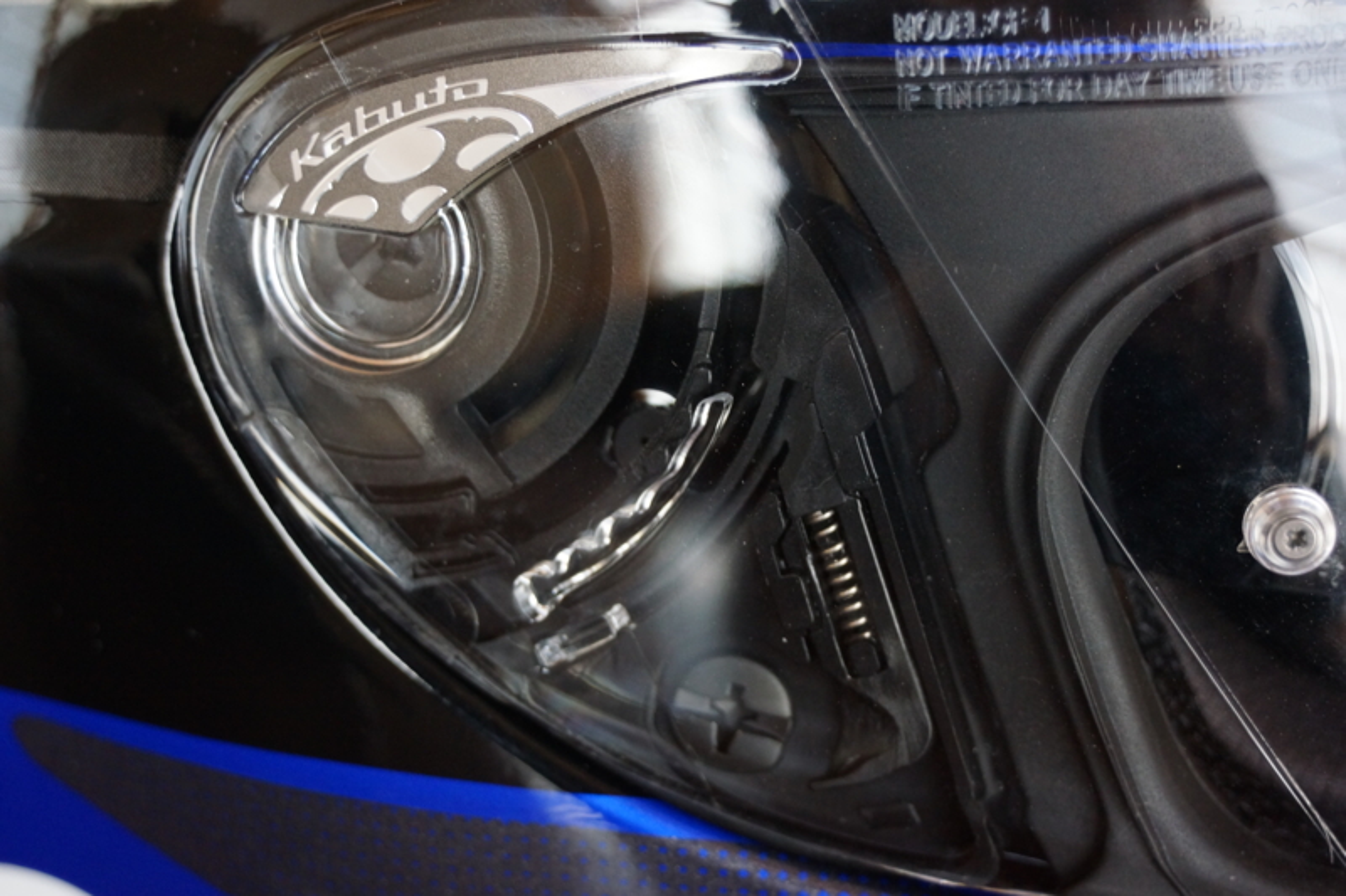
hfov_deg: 27.0
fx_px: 2803
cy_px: 448
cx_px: 673
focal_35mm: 75
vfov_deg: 18.2
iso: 1600
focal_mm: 50
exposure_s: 1/30
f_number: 5
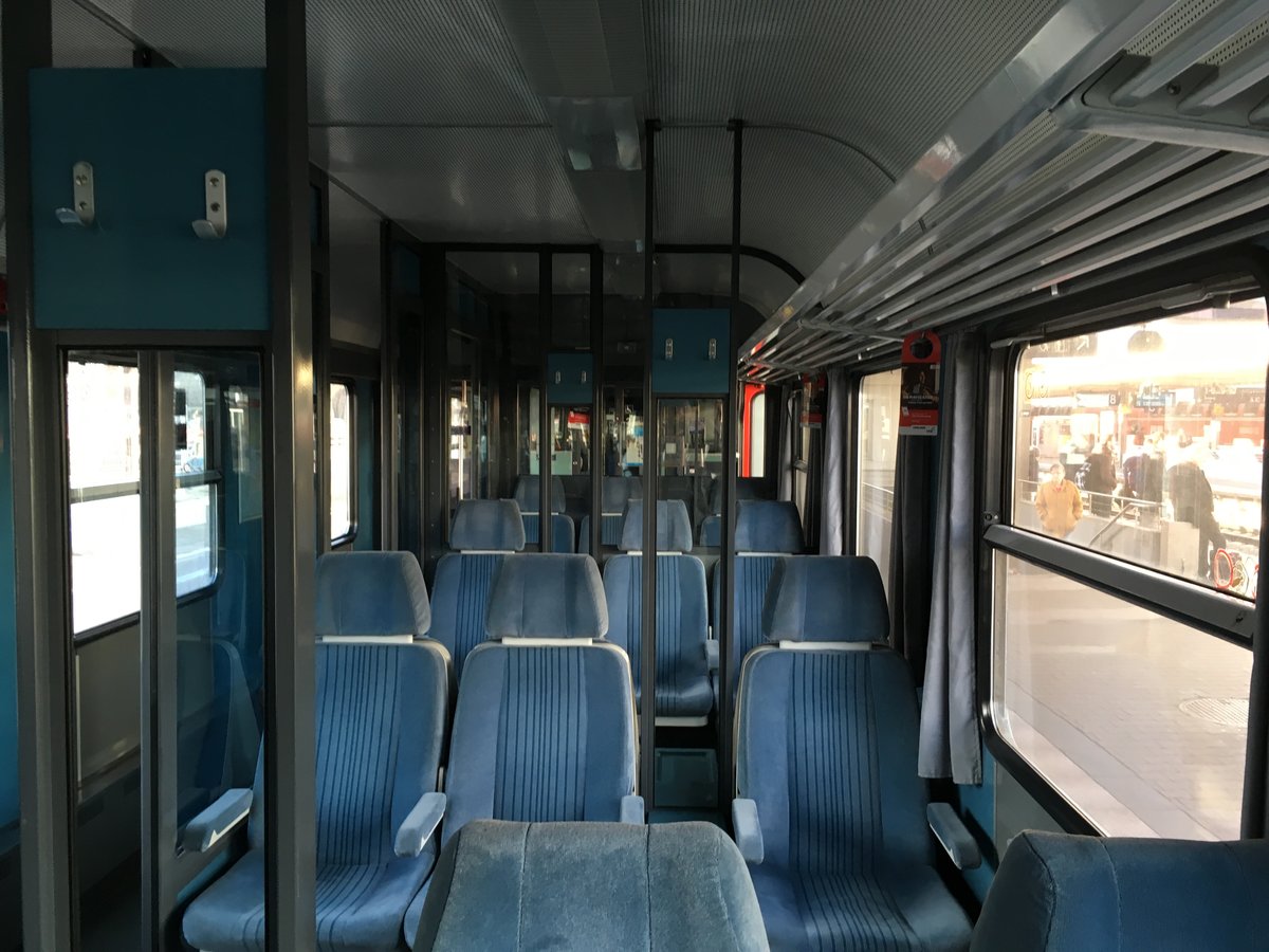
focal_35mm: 29
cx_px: 634
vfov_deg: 48.2
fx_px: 1063
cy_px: 476
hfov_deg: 61.7
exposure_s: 1/33
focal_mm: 4.15
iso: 80
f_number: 2.2
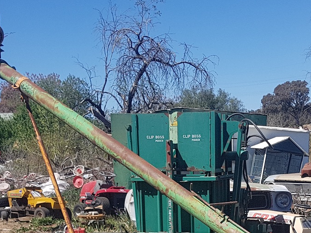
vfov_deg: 17.7
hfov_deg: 25.1
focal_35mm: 77
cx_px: 229
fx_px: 692
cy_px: 320
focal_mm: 4.2
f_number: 1.7
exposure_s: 1/2184
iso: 40
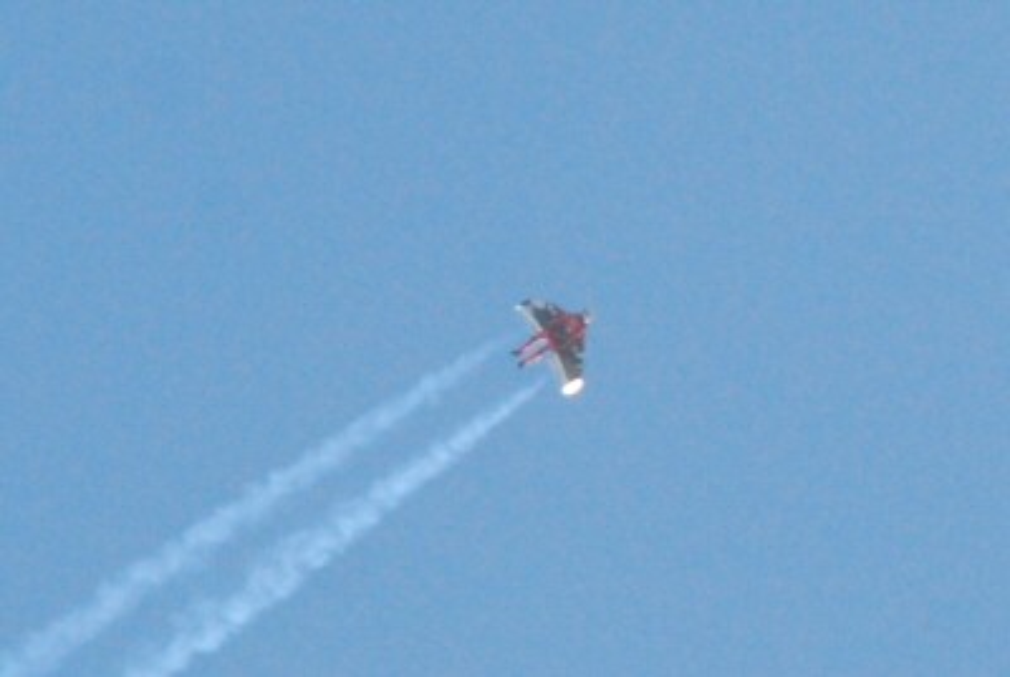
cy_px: 338
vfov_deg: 2.6
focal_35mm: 540
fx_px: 15172
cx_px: 505
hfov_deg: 3.8
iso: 400
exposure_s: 1/750
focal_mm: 360
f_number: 9.5
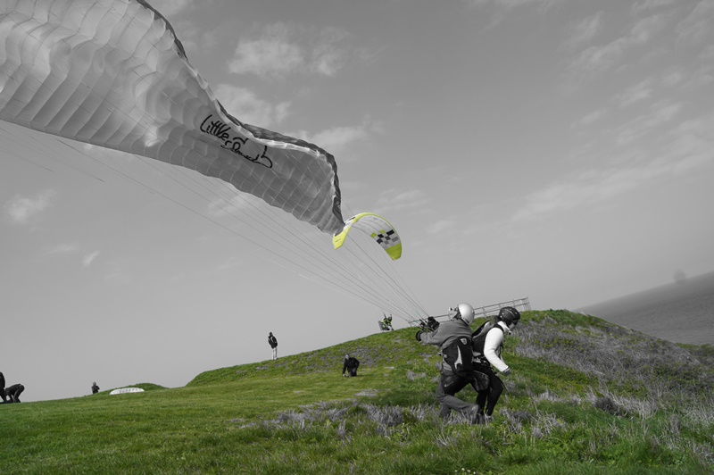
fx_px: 535
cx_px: 357
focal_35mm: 27
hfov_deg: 67.4
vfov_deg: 47.9
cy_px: 238
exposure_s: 1/250
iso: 100
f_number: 10
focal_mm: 18
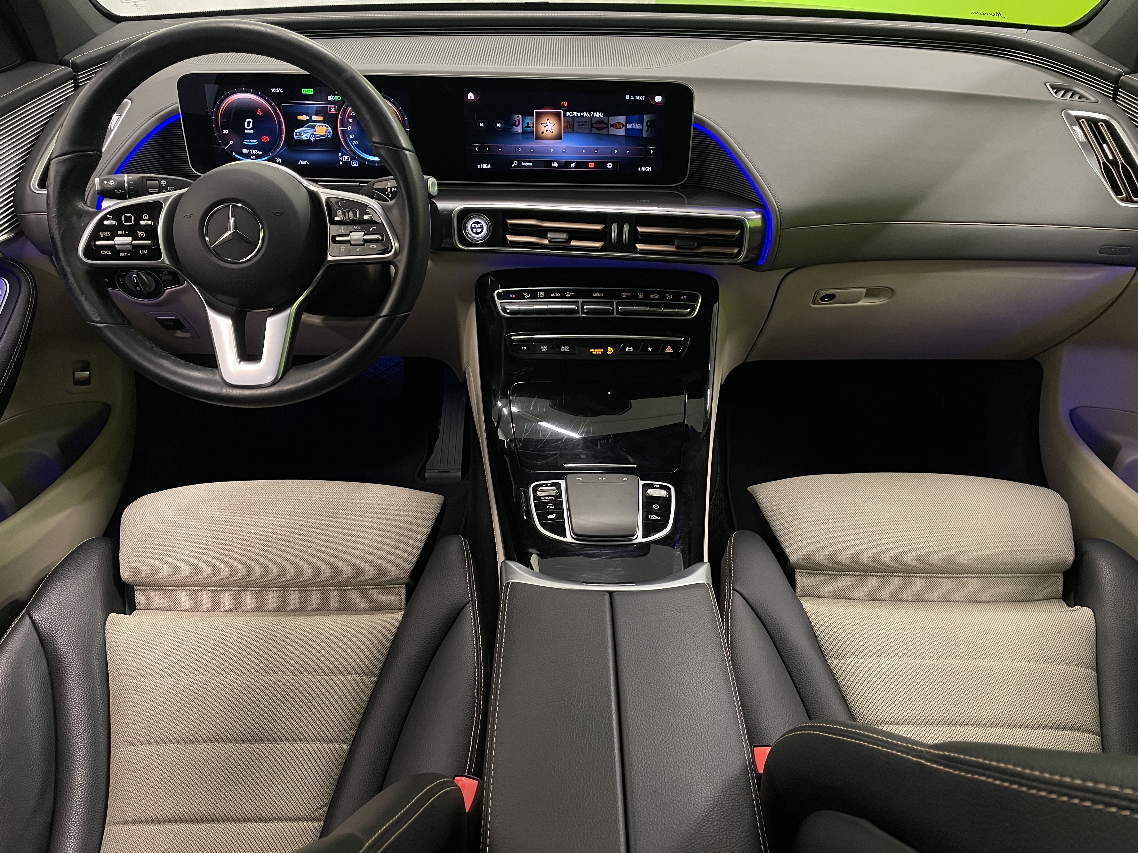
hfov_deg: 67.3
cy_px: 426
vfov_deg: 53.1
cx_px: 569
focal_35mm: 26
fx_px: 855
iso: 320
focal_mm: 4.2
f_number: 1.6
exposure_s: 1/50
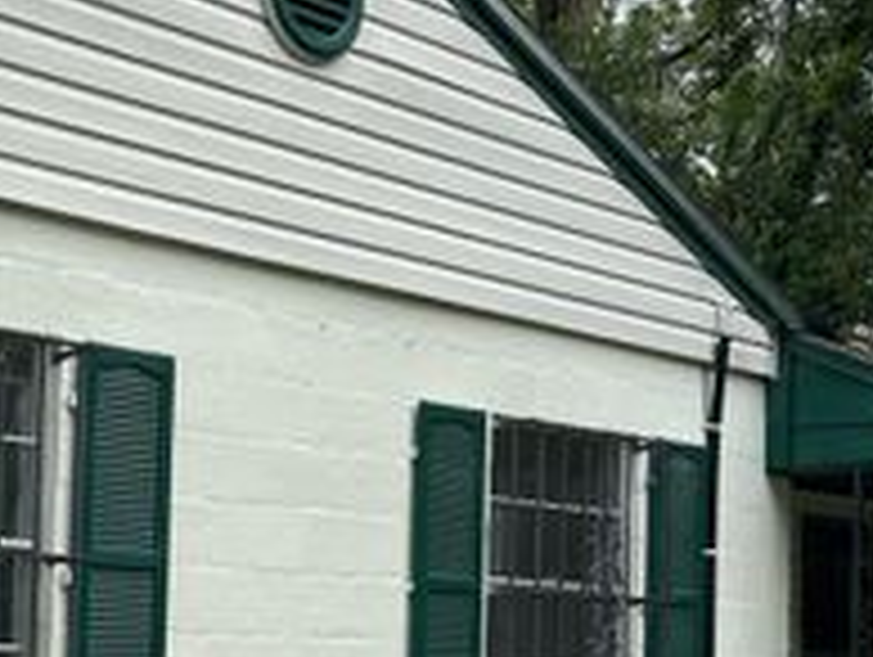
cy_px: 547
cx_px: 112
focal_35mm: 67
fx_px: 1692
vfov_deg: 21.6
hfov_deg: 28.0
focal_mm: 5.7
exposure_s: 1/1808
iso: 50
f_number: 1.5
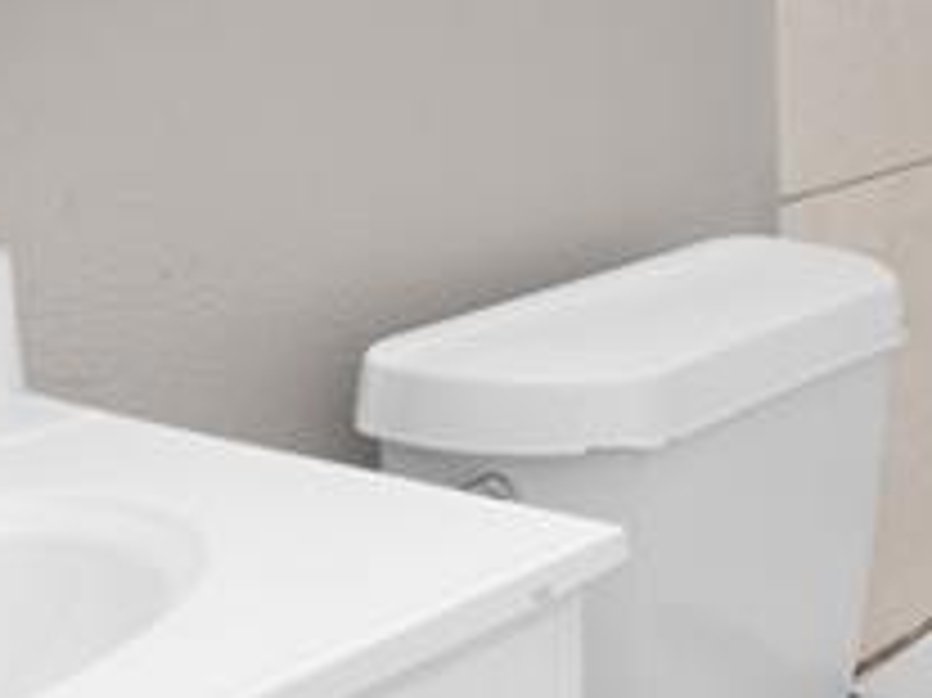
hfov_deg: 22.8
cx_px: 1018
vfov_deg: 17.1
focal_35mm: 81
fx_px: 2180
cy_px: -203
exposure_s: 1.3
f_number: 7.1
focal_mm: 17
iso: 400
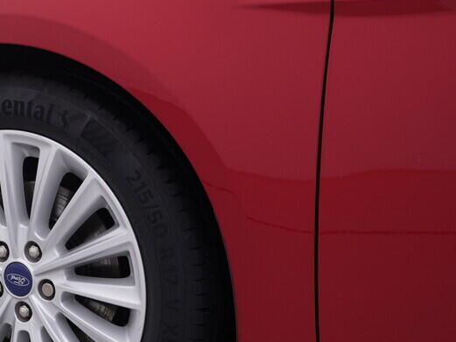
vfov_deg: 21.2
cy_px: 297
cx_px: 56
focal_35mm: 68
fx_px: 896
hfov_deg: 27.6
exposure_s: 1/80
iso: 125
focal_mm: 24
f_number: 4
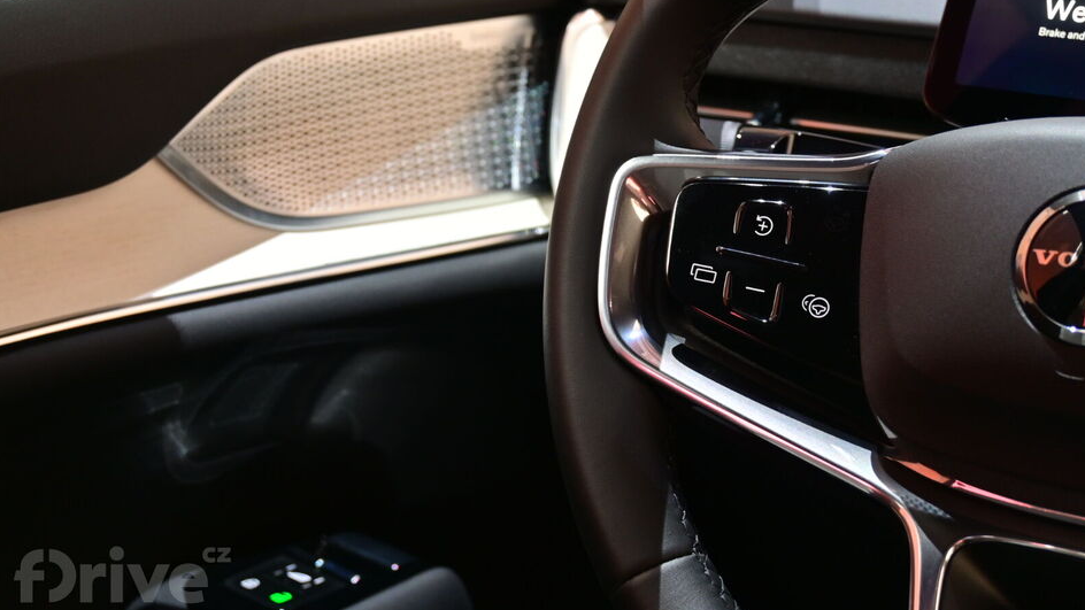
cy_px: 260
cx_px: 548
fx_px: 1885
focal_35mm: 66
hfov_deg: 32.1
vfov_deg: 18.4
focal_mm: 41
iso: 500
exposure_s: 1/20
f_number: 6.3
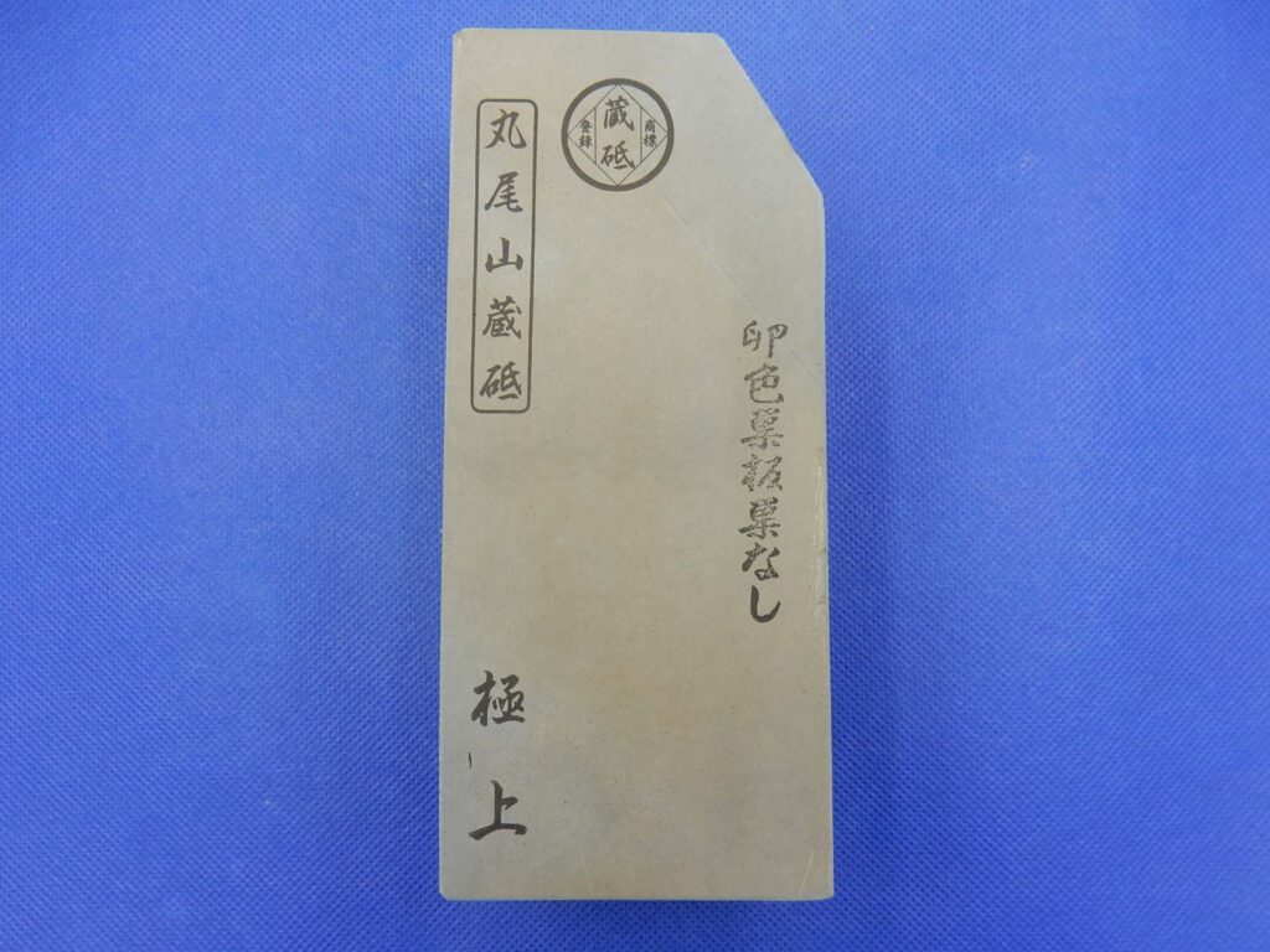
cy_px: 476
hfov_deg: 69.4
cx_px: 635
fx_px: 917
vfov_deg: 54.9
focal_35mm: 25
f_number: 3.7
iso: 125
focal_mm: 4.5
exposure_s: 1/60
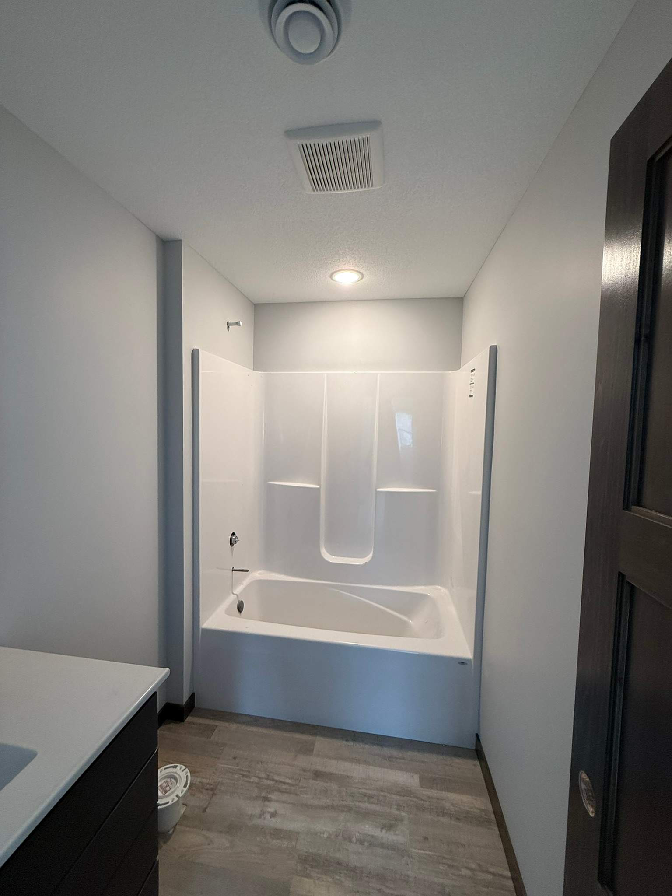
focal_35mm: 14
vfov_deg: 102.1
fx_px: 362
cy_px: 448
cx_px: 336
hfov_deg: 85.7
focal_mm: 2.22
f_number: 2.2
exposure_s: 1/120
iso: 160
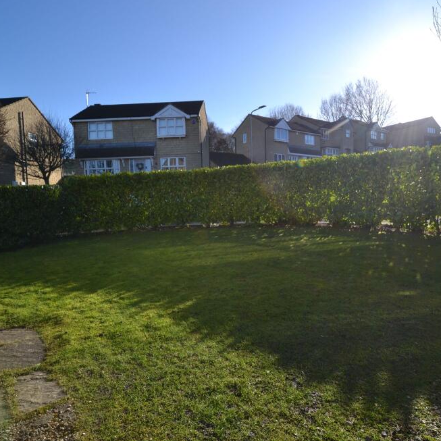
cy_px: 216
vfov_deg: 74.8
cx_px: 230
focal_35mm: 20
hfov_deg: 74.8
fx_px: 288
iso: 100
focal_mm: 10
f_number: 7.1
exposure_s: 1/200
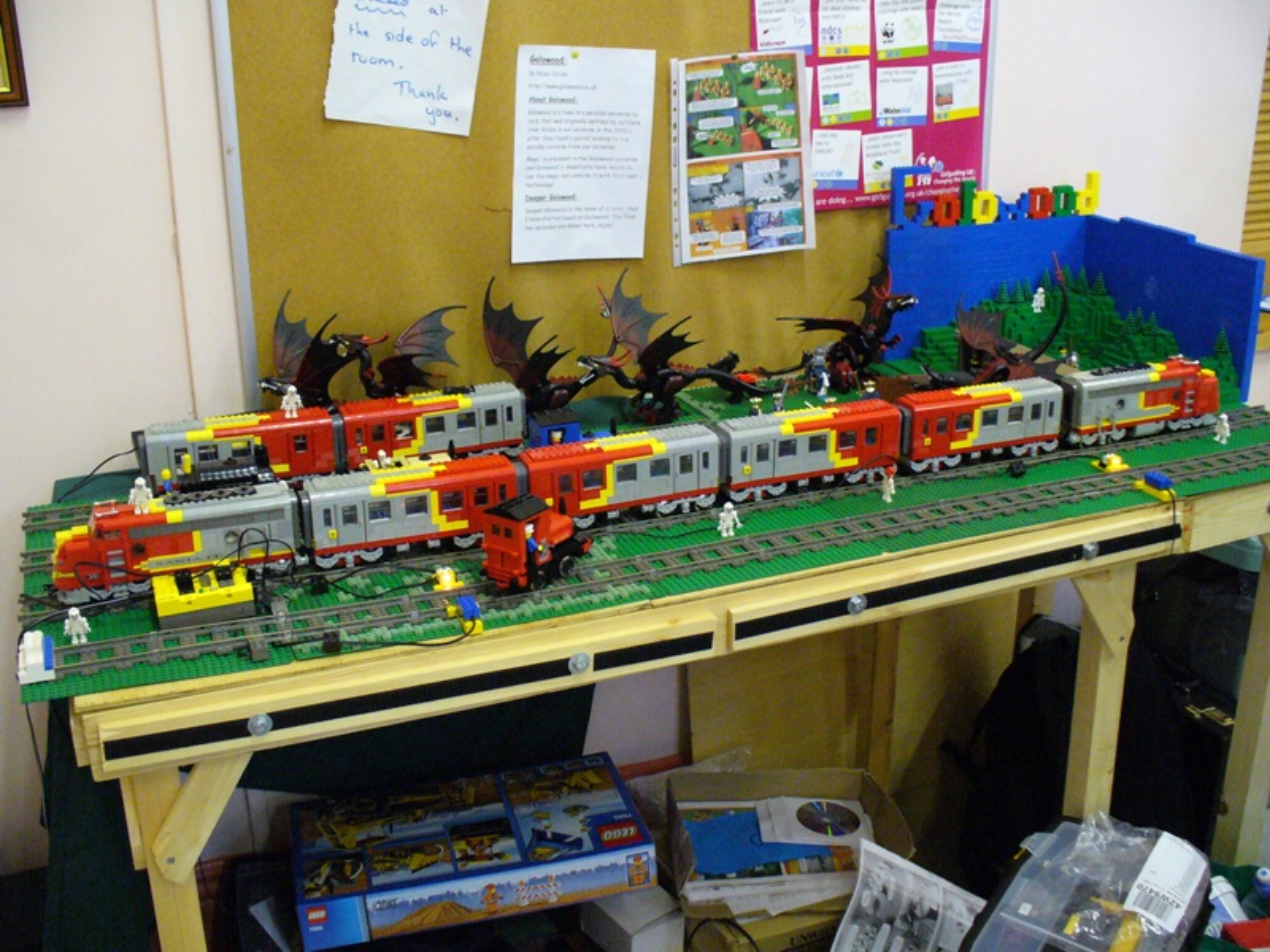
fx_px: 1357
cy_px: 476
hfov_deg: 50.1
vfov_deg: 38.7
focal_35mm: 37
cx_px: 635
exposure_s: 1/30
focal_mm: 6.1
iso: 400
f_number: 2.8
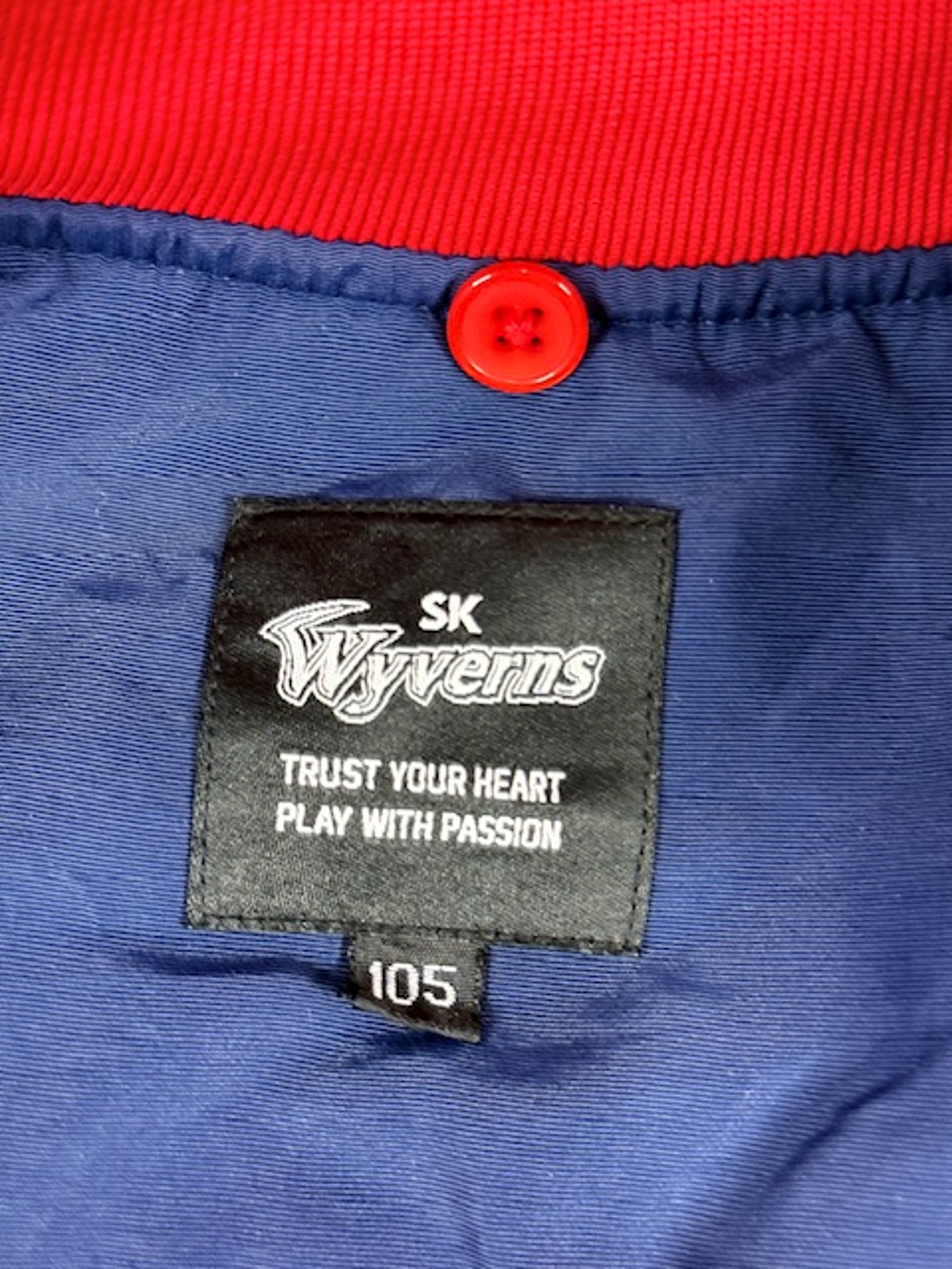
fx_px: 1760
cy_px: 634
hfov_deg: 30.3
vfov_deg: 39.7
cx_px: 476
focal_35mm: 48
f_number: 1.78
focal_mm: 6.76
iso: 250
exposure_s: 1/33
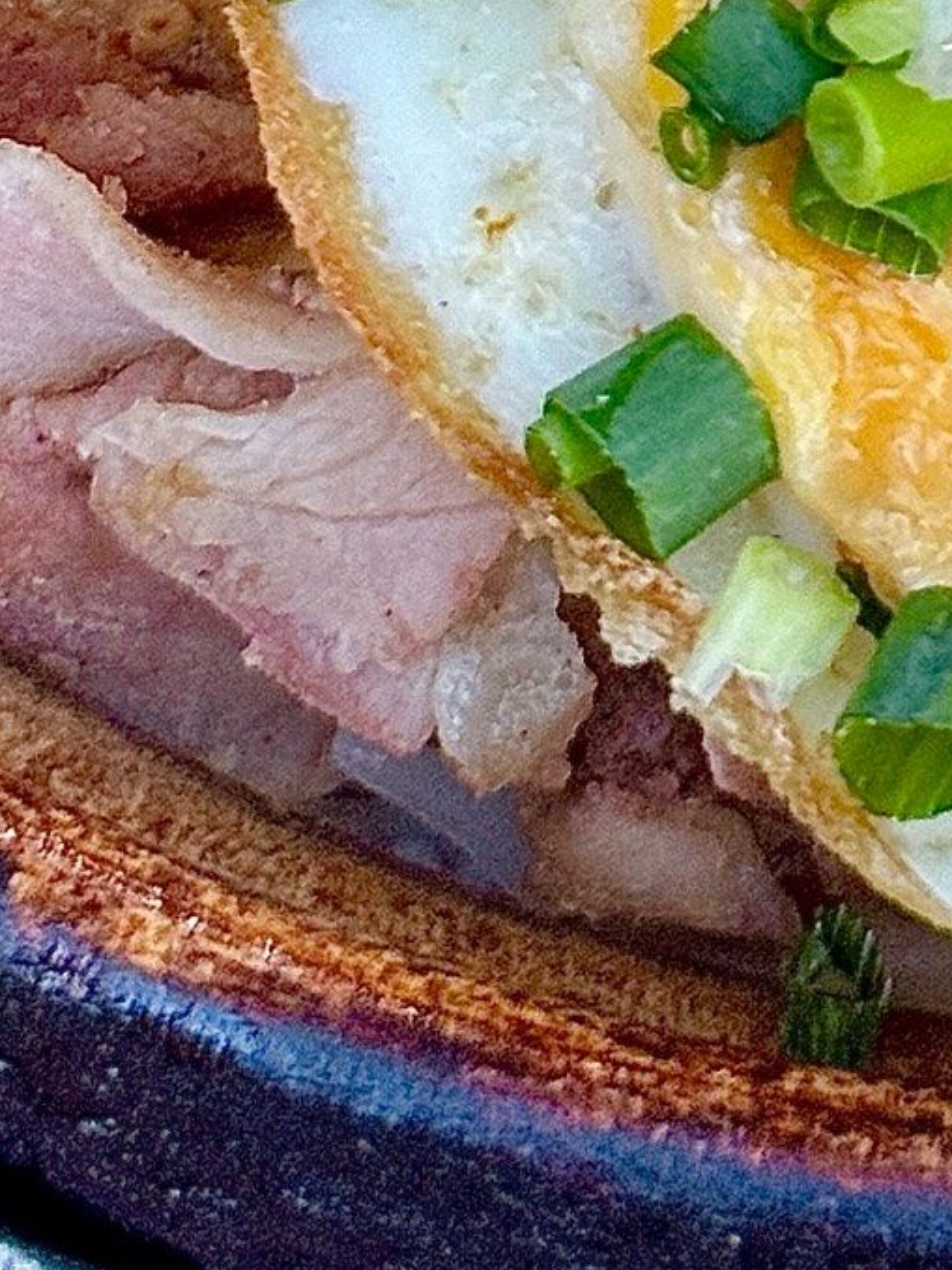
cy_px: -1171
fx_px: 7079
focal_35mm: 193
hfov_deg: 7.6
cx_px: 1027
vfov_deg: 9.6
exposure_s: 1/70
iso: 100
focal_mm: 6.86
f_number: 1.78
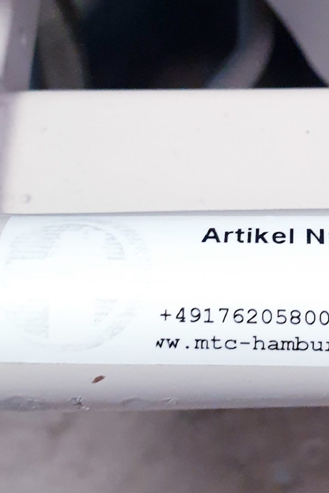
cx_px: 281
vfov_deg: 30.3
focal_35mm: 66
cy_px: 159
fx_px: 905
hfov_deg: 20.3
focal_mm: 4.3
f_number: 2.4
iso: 400
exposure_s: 1/50
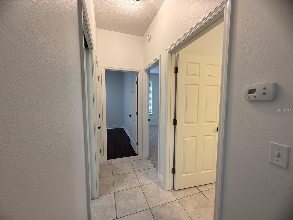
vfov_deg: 85.7
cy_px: 110
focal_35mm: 14
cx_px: 146
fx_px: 119
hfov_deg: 102.1
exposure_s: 1/120
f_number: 2.2
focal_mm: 2.22
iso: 200
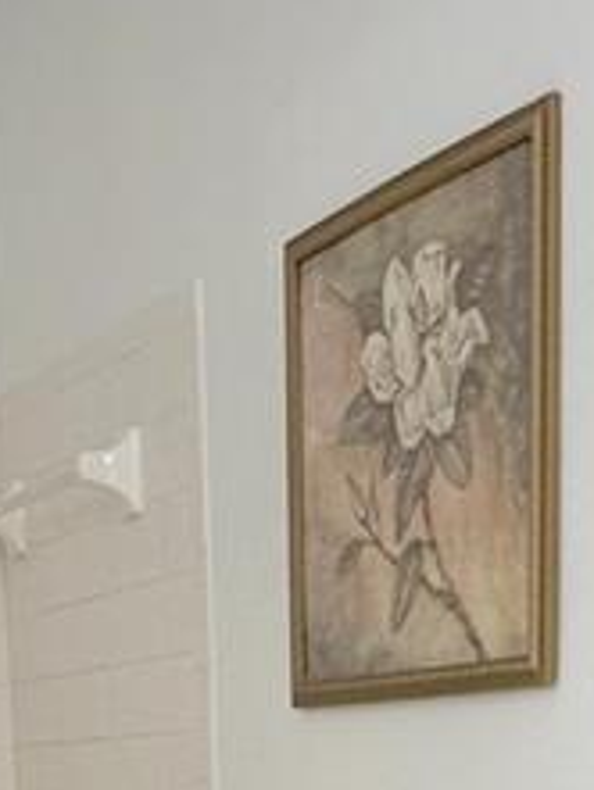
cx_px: 501
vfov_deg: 22.2
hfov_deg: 19.2
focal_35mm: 76
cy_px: 1108
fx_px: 1737
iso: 200
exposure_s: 1/120
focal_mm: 2.22
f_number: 2.2
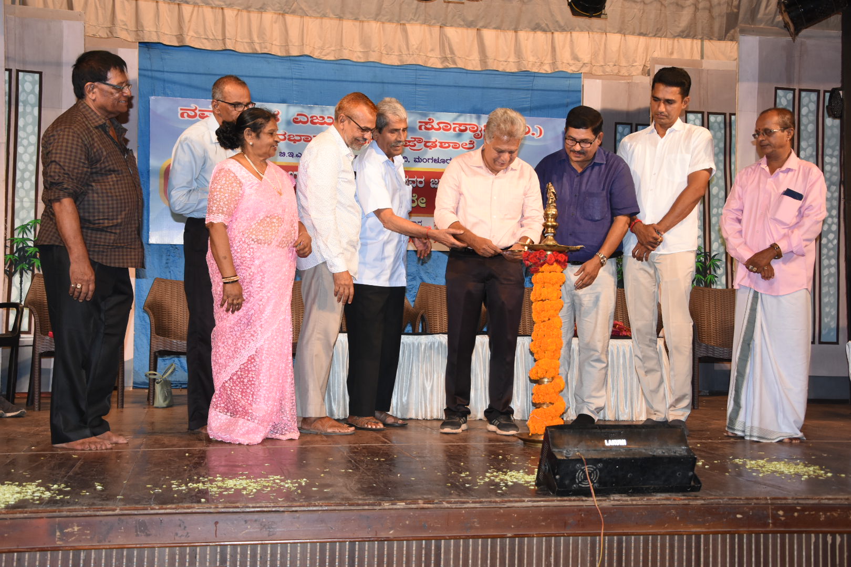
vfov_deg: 29.9
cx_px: 426
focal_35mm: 45
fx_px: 1064
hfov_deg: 43.6
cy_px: 284
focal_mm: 30
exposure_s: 1/125
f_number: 7.1
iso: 800
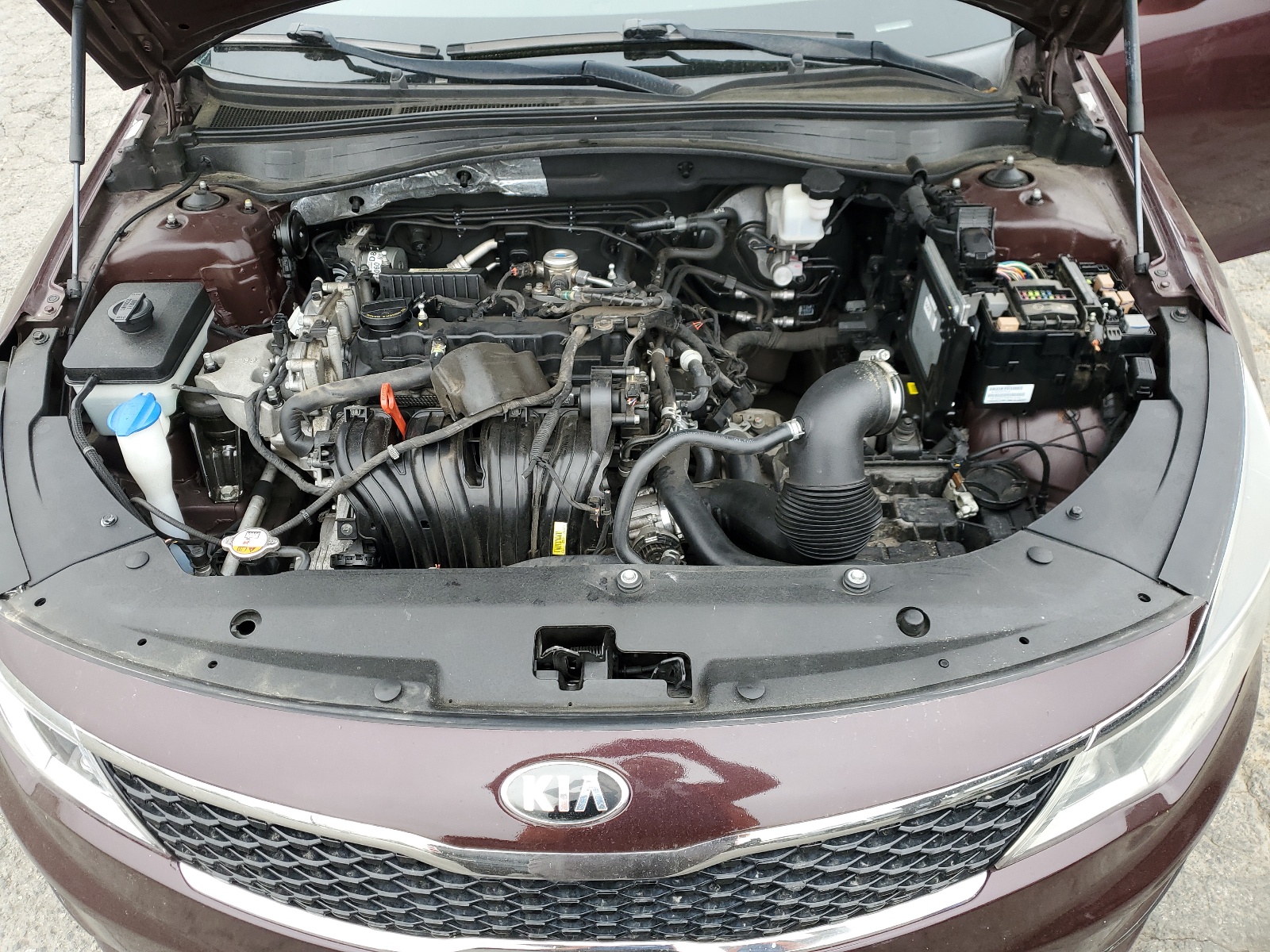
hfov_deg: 67.3
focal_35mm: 26
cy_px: 476
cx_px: 635
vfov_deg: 53.1
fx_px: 954
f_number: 1.5
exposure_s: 1/244
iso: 50
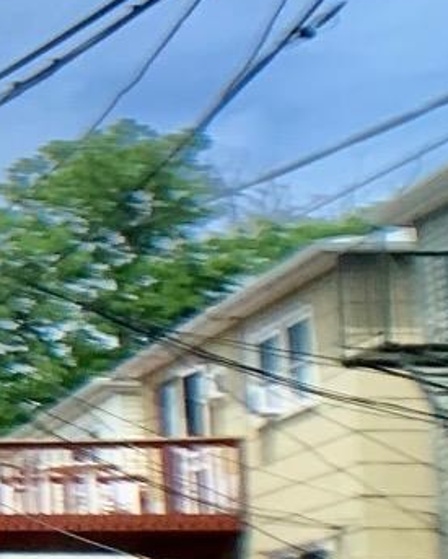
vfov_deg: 12.9
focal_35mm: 149
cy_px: 401
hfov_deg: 8.1
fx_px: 2466
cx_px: -1083
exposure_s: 1/2075
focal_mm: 4.25
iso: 25
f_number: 1.8
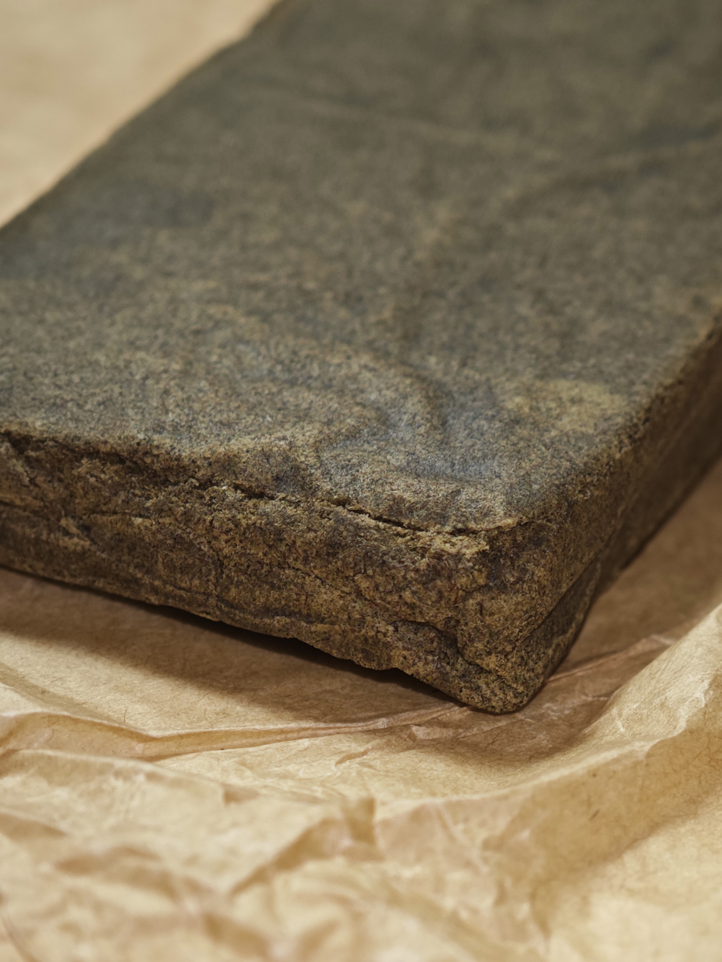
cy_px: 481
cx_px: 361
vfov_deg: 19.3
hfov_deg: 14.5
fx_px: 2837
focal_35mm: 102
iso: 200
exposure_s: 1/100
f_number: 1.8
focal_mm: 11.5
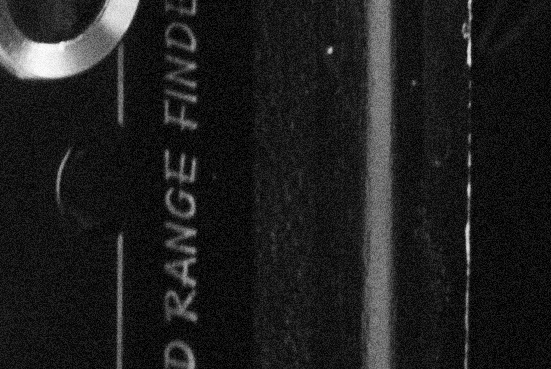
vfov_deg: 1.9
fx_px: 11310
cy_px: 373
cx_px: 1578
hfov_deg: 2.8
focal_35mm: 738
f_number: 10
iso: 100
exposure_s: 1/5
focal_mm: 70
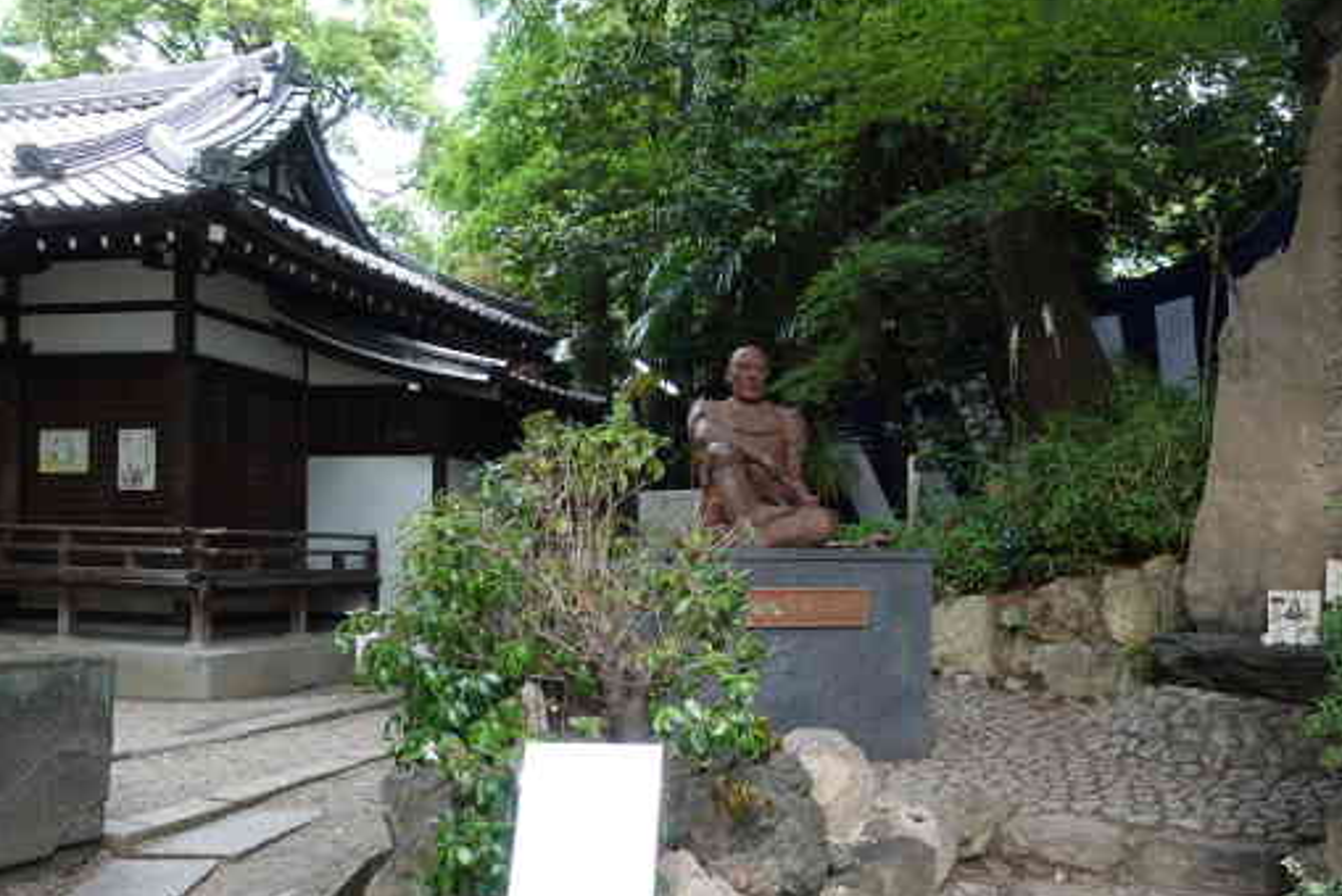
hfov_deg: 57.1
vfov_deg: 39.6
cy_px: 594
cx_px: 728
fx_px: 1231
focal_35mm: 33
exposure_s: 1/50
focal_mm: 8.8
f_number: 2.8
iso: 125
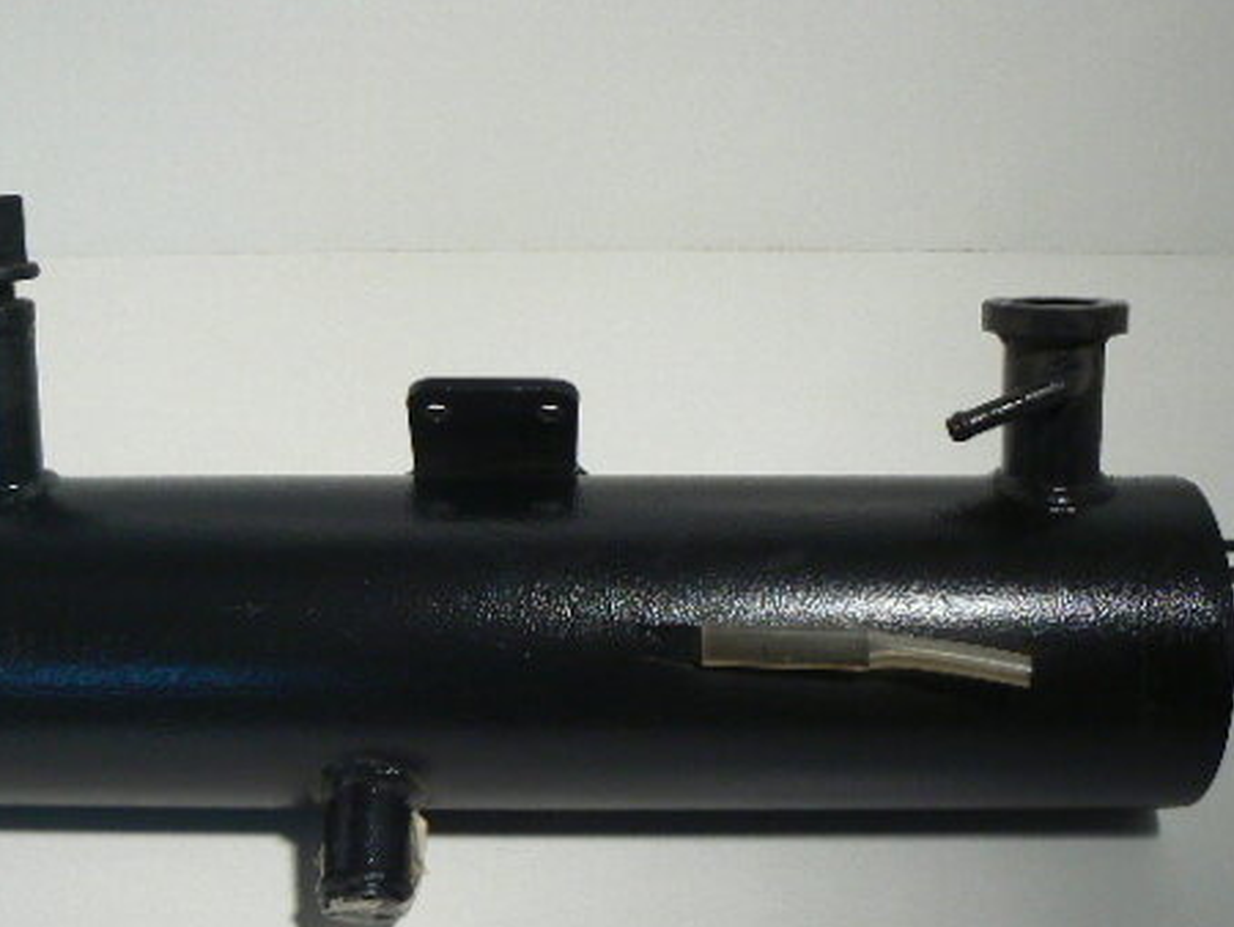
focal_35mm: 48
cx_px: 529
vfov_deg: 30.1
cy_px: 609
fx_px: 1712
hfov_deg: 39.6
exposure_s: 1/30
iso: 125
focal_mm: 6
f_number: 2.8
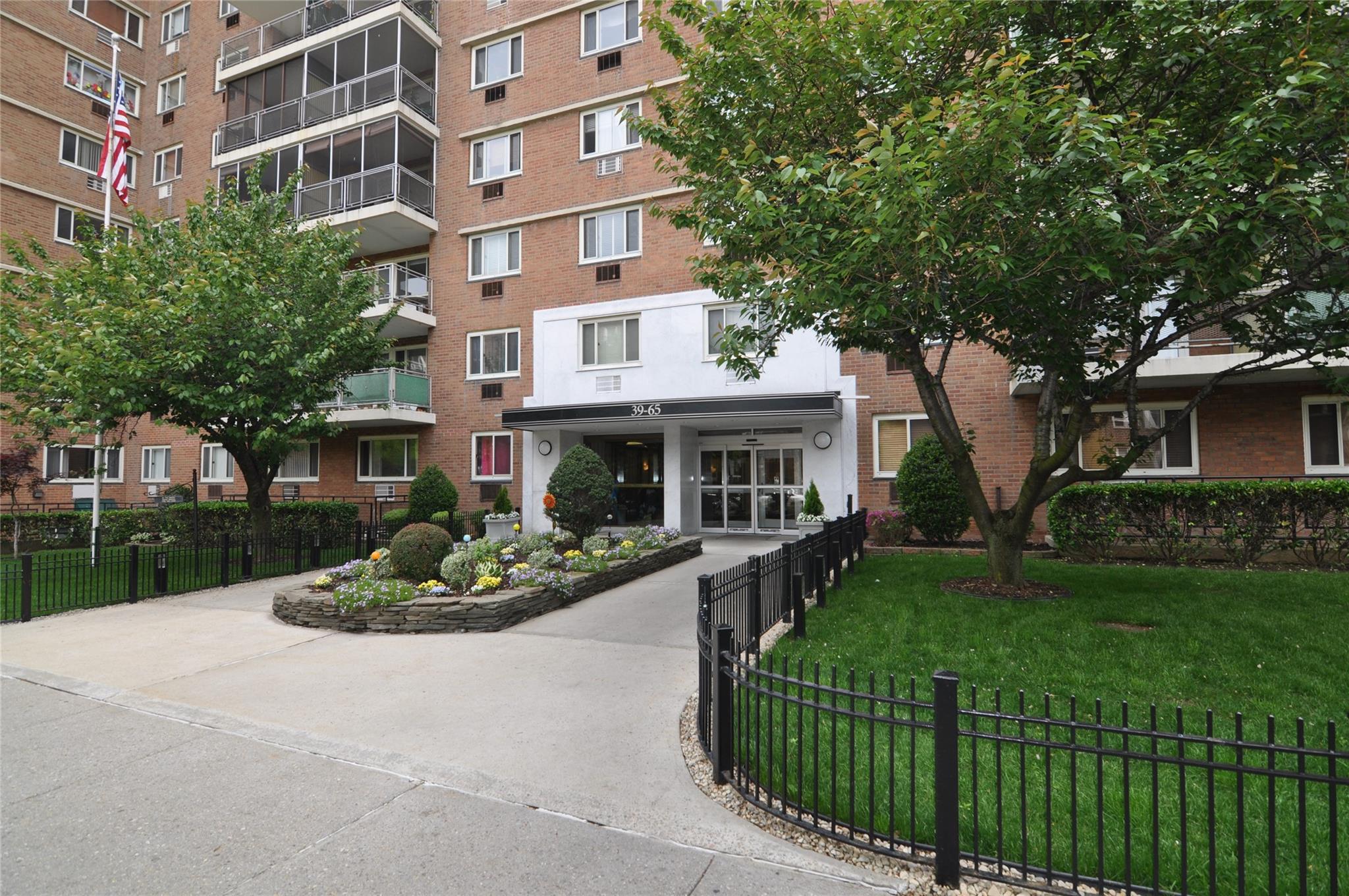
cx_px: 674
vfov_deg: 71.9
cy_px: 448
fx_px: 618
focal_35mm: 16
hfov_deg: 95.1
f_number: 5.6
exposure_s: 1/200
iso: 200
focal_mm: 11
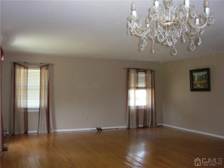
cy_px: 84
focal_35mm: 36
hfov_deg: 51.4
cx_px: 112
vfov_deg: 39.7
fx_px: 233
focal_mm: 6.3
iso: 250
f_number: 2.8
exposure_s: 1/60
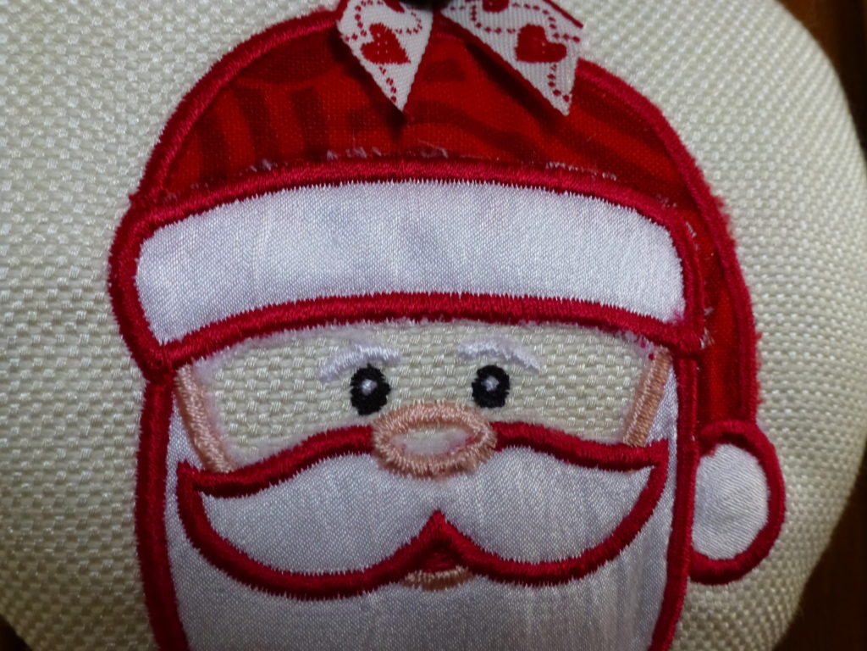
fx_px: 1177
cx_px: 434
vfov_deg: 30.9
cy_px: 326
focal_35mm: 47
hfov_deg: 40.4
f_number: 4.2
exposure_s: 1/50
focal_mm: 8.5
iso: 400
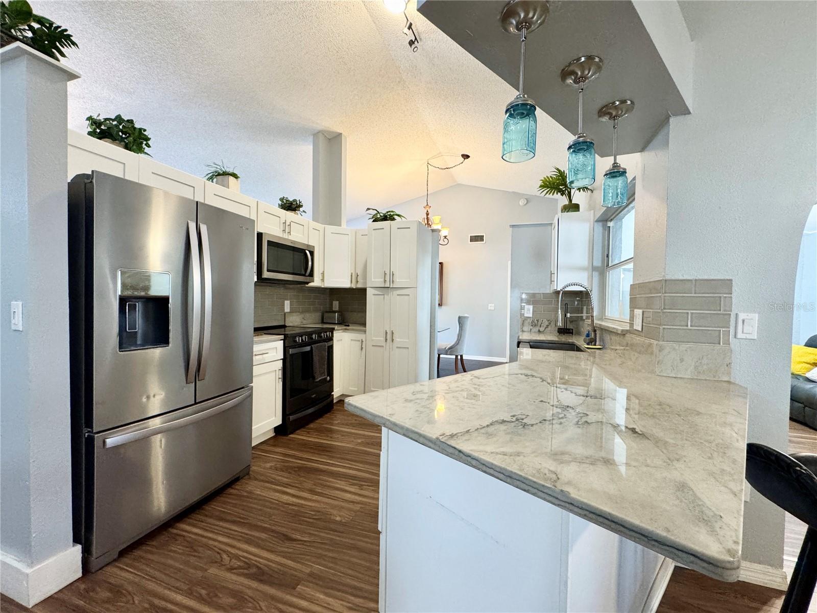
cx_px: 408
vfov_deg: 85.7
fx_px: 330
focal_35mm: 14
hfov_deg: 102.1
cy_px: 306
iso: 500
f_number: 2.2
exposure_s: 1/60
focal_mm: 2.22
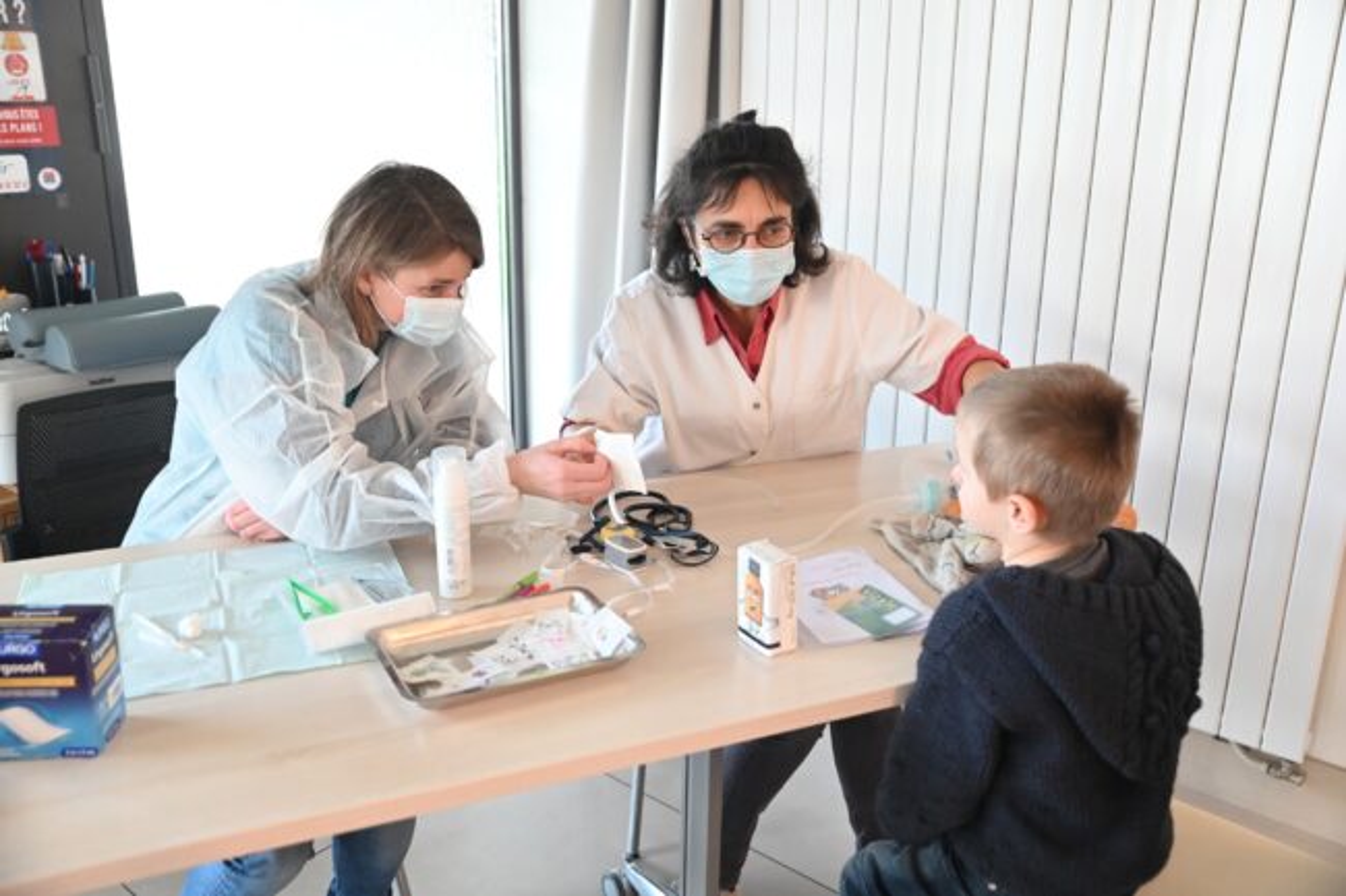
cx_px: 673
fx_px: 1196
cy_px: 448
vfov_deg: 41.1
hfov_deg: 58.7
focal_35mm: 32
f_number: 3.2
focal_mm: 32
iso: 2500
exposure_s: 1/160
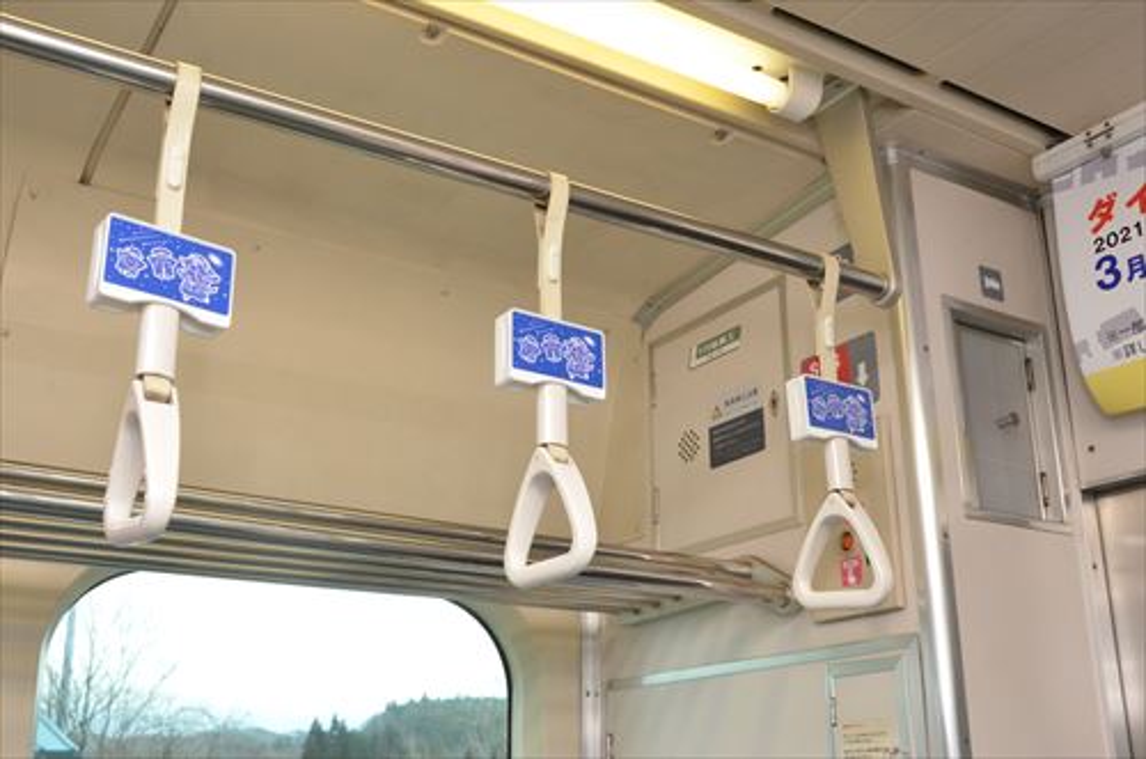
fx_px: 1239
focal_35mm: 39
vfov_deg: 34.1
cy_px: 380
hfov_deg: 49.6
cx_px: 573
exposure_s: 1/640
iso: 3200
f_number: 8
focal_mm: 26
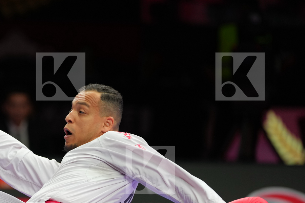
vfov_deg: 4.3
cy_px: 170
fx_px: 2711
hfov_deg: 6.4
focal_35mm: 320
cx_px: 61
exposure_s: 1/1000
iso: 640
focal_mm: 180
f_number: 2.8
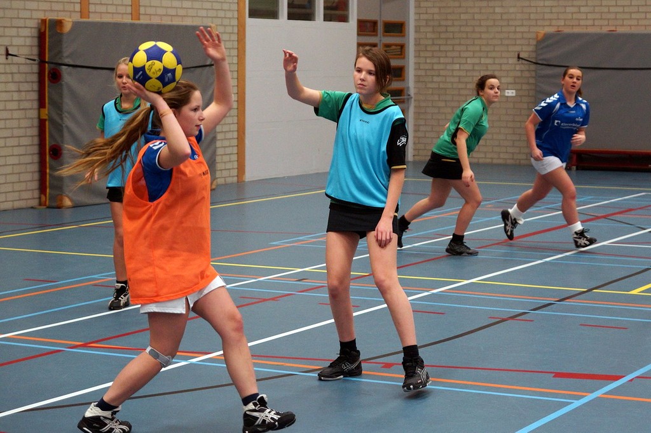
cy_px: 216
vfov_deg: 18.2
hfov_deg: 27.0
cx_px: 326
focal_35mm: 75
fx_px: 1356
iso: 1000
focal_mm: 50
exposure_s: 1/200
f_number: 3.2
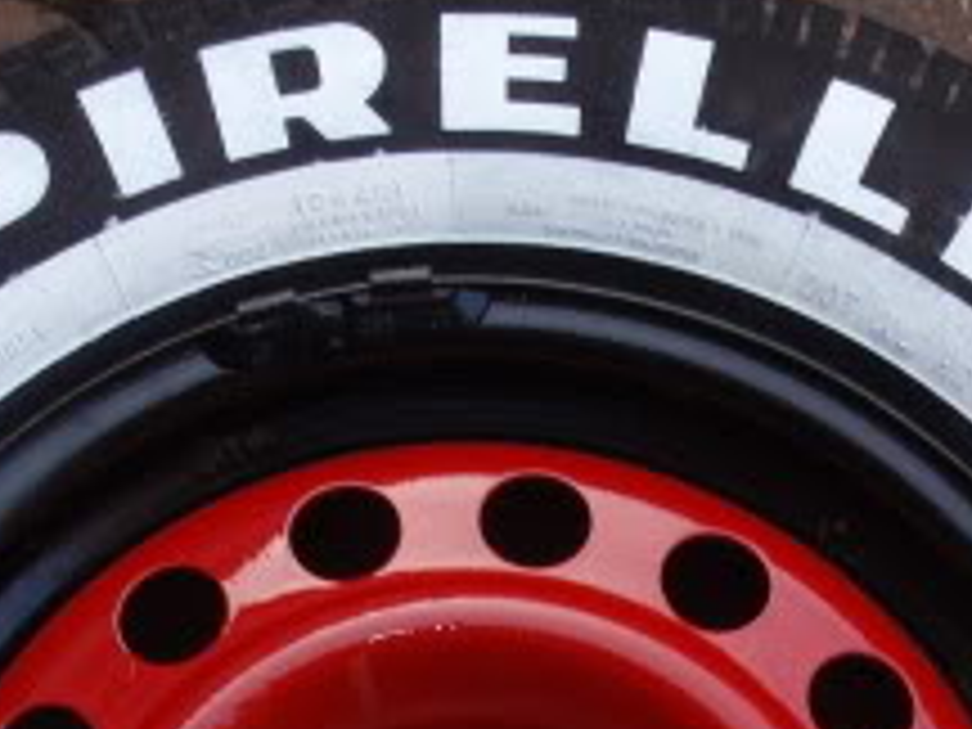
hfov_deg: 13.9
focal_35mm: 142
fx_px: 3987
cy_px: 1048
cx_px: 504
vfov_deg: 10.2
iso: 100
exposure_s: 1/50
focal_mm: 8.69
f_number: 4.2
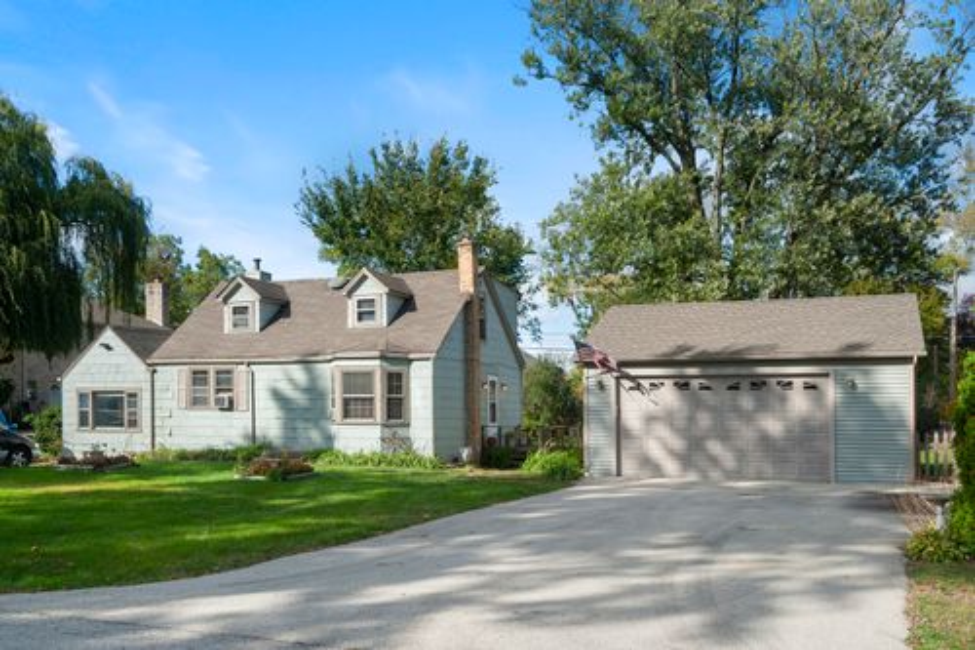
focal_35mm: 32
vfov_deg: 41.1
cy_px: 325
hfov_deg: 58.7
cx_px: 488
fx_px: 866
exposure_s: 1/1000
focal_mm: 32
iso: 400
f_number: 8
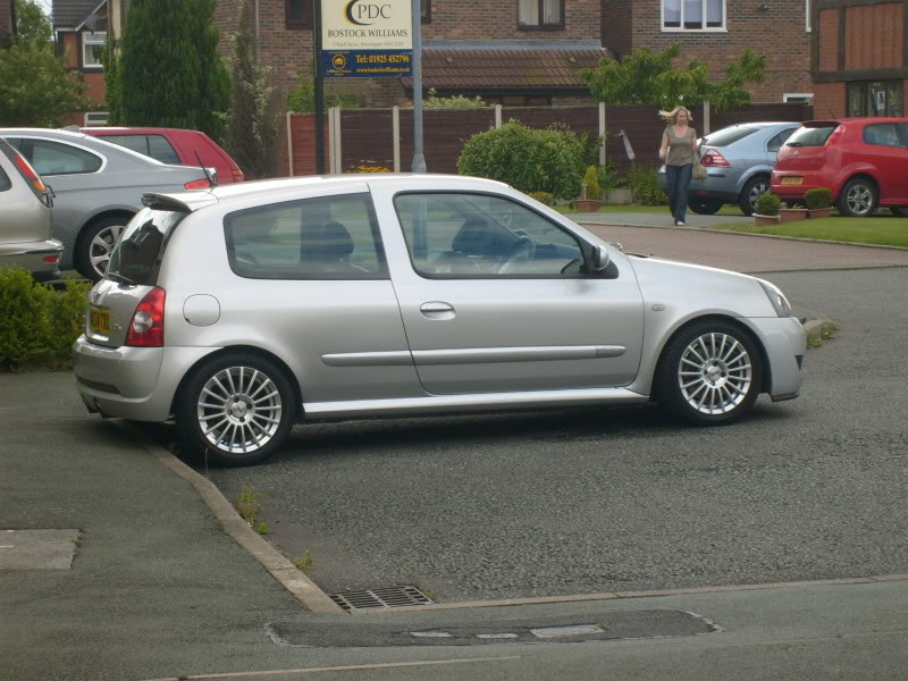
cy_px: 340
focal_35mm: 106
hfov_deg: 18.5
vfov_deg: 14.0
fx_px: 2780
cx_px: 454
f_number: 4.9
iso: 80
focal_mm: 17.4
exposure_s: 1/350
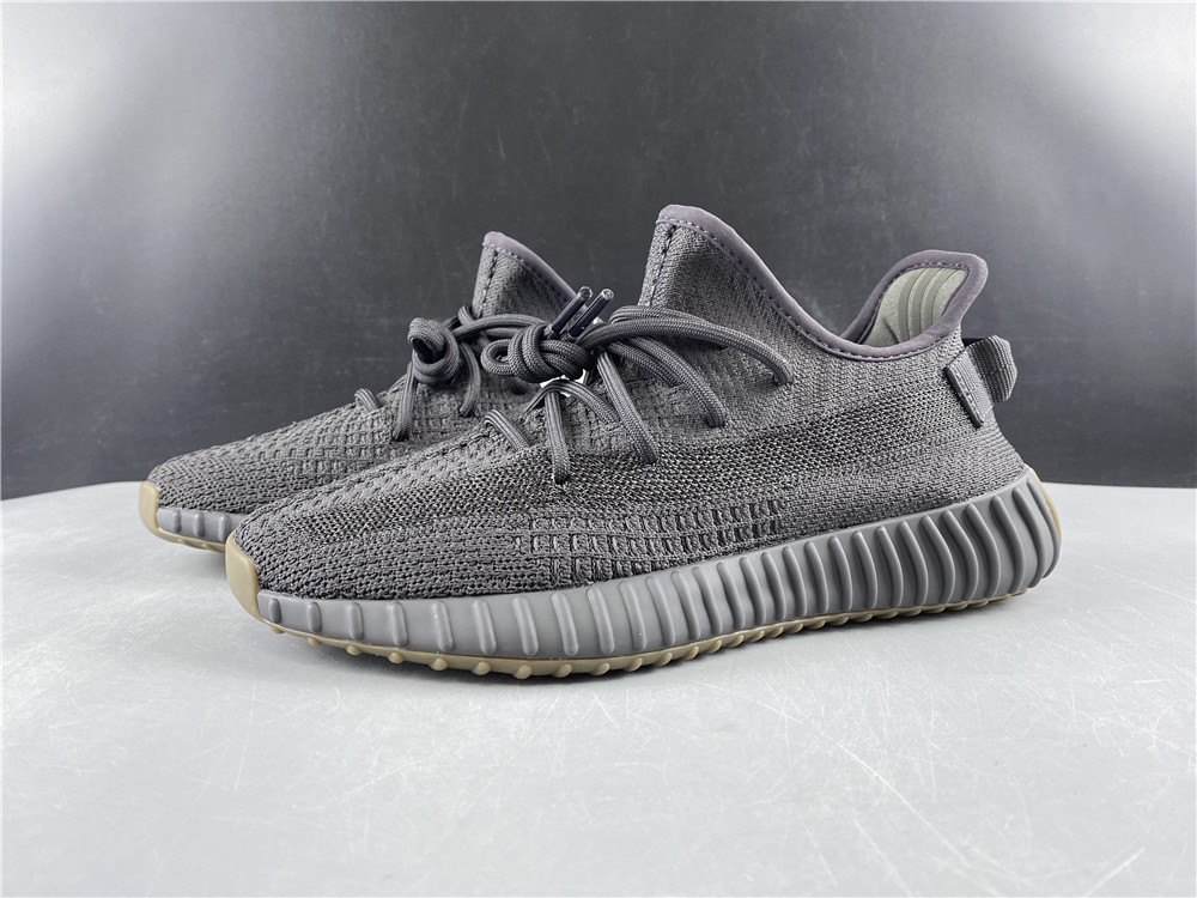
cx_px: 598
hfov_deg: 67.3
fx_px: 899
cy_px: 449
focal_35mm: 26
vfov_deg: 53.1
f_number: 1.8
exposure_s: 1/50
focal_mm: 4.25
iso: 64
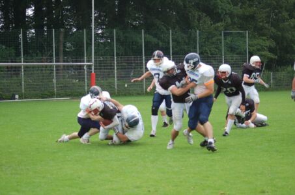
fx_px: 859
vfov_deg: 13.0
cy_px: 98
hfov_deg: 19.5
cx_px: 148
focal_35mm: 105
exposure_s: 1/640
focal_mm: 70
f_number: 4
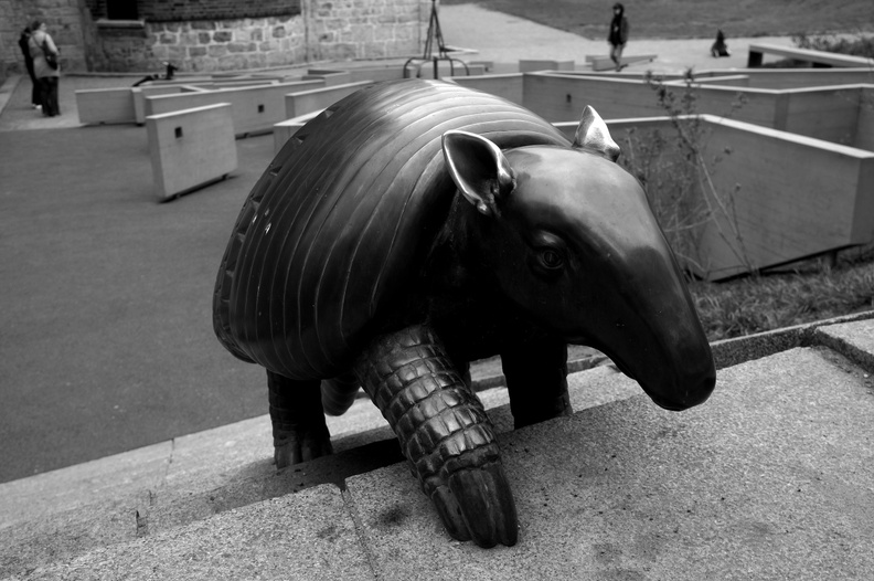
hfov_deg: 49.6
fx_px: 946
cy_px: 290
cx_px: 437
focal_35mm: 39
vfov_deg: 34.1
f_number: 6.3
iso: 100
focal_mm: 26
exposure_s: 1/100
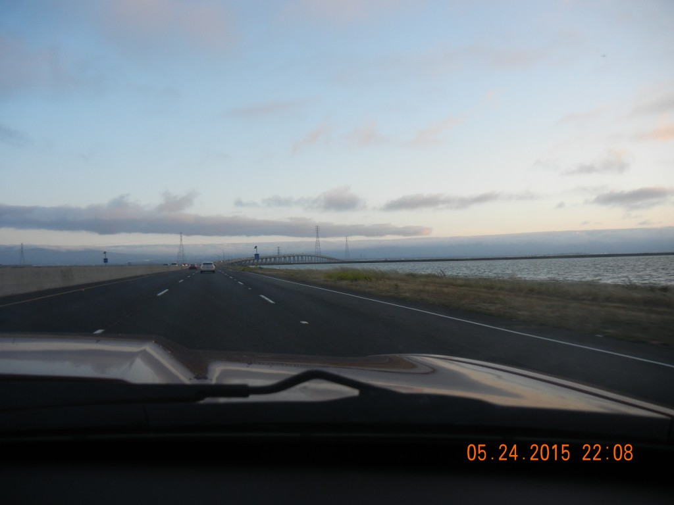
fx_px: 584
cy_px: 252
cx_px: 337
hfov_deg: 60.0
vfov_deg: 46.8
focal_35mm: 30
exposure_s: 1/197
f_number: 3.5
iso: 160
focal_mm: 5.4
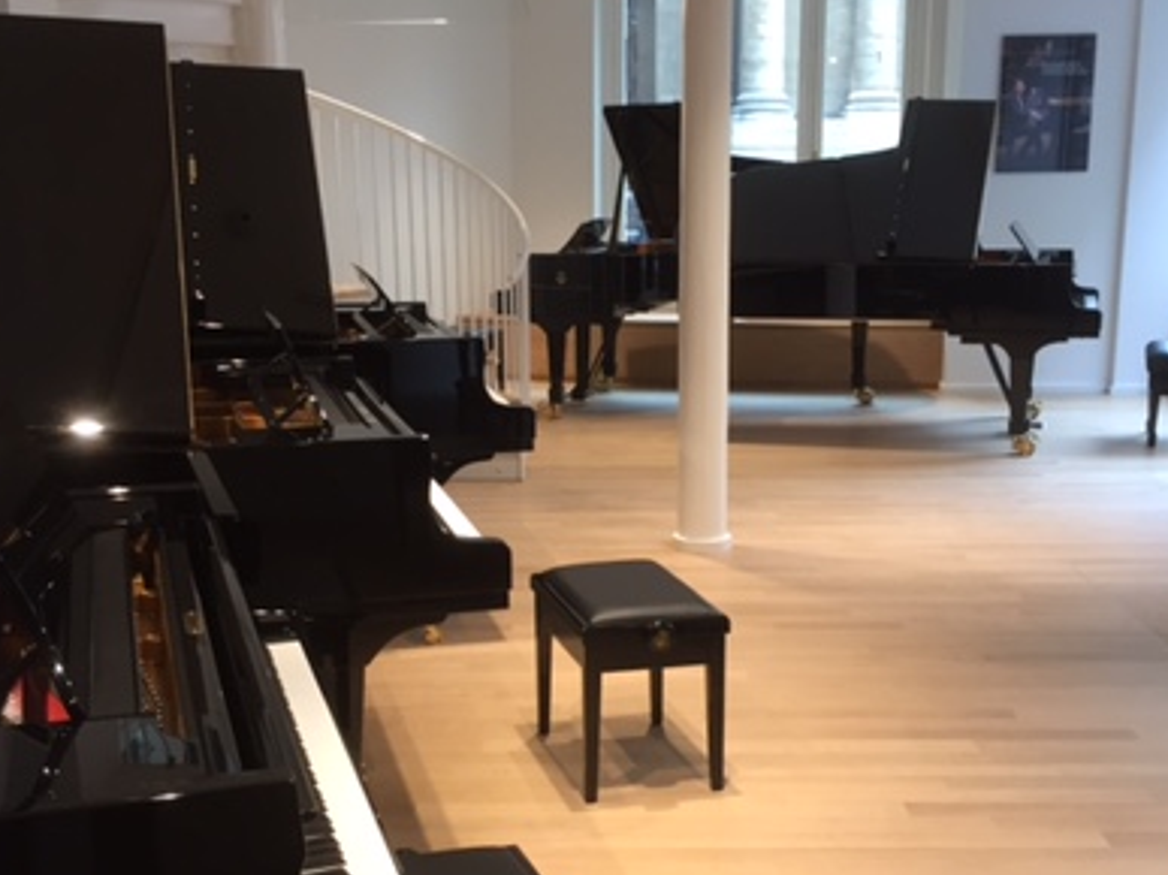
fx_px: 1619
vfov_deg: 30.1
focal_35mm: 48
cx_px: 579
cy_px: 570
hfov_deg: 39.7
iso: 40
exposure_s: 1/33
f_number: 2.2
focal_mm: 4.15
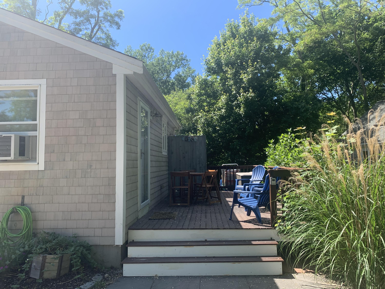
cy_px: 144
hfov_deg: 67.3
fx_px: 289
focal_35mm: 26
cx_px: 192
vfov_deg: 53.1
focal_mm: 4.25
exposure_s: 1/849
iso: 25
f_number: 1.8
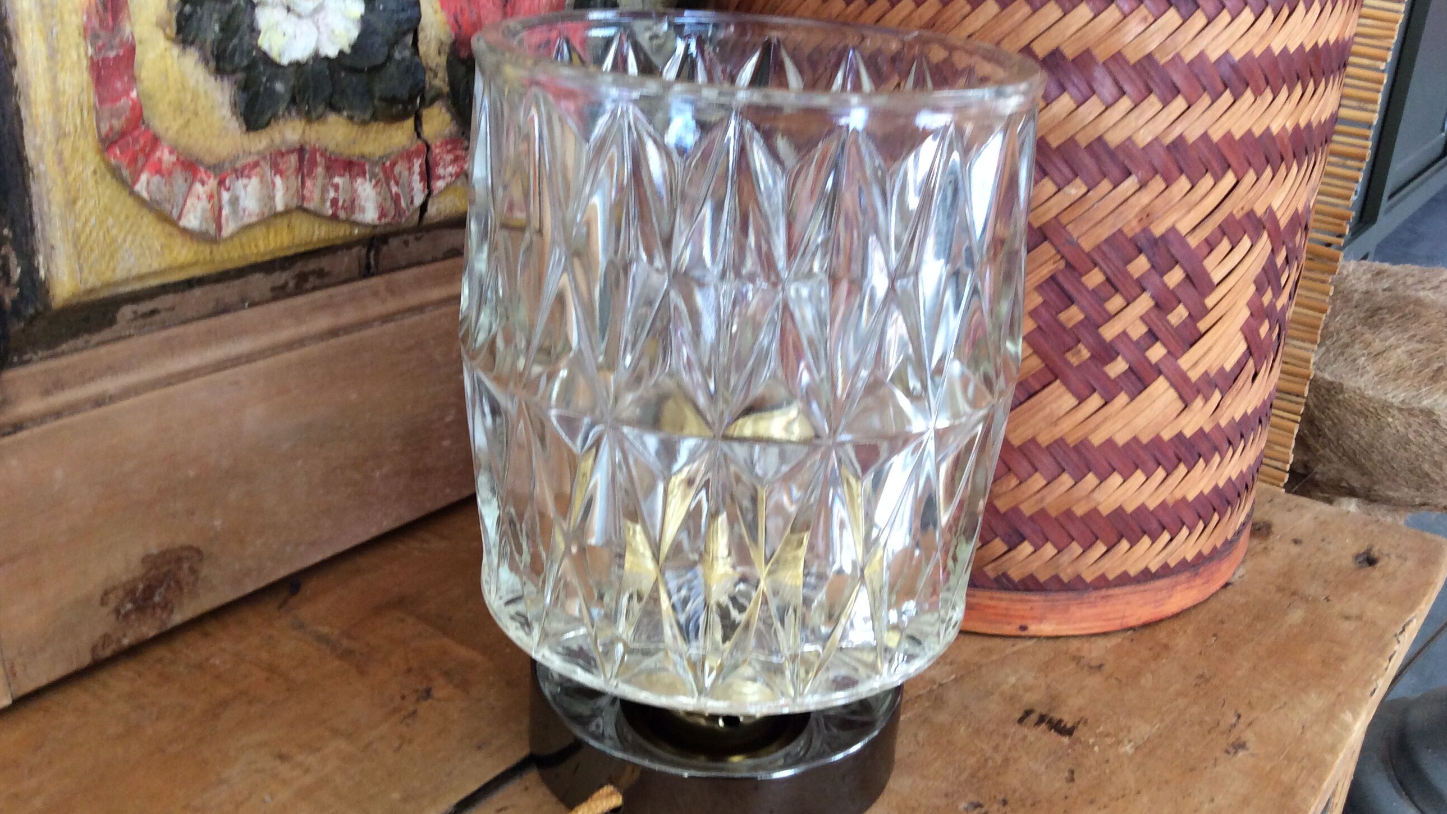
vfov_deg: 33.7
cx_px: 726
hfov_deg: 56.6
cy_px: 397
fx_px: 1343
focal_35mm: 35
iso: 64
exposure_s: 1/25
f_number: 2.4
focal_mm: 3.3
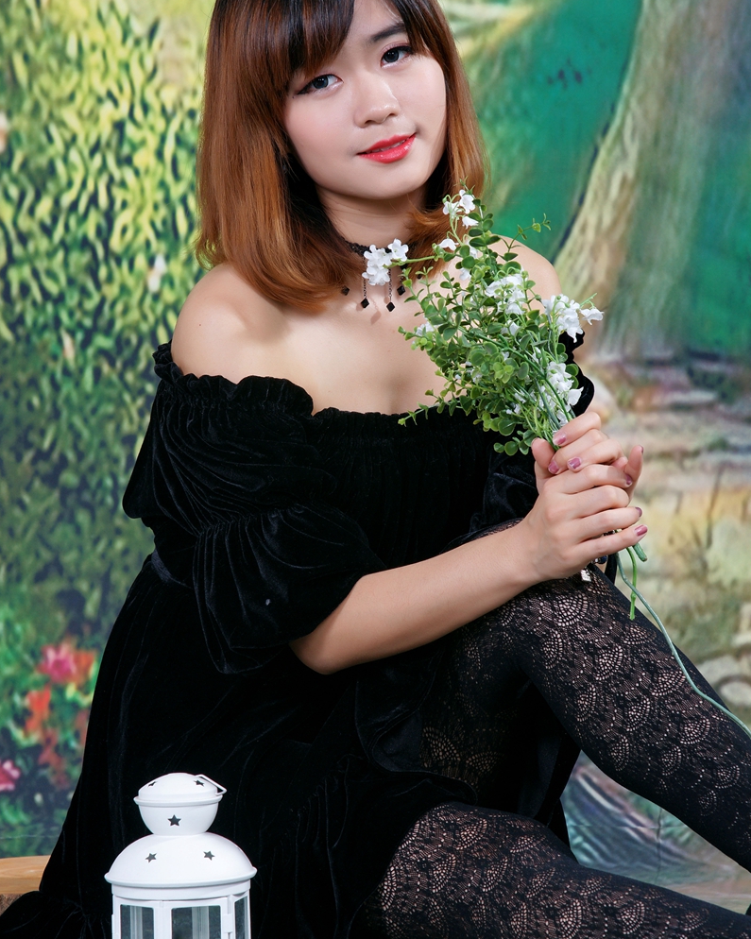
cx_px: 375
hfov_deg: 9.1
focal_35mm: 170
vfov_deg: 11.4
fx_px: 4724
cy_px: 481
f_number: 10
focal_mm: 150
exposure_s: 1/125
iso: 200
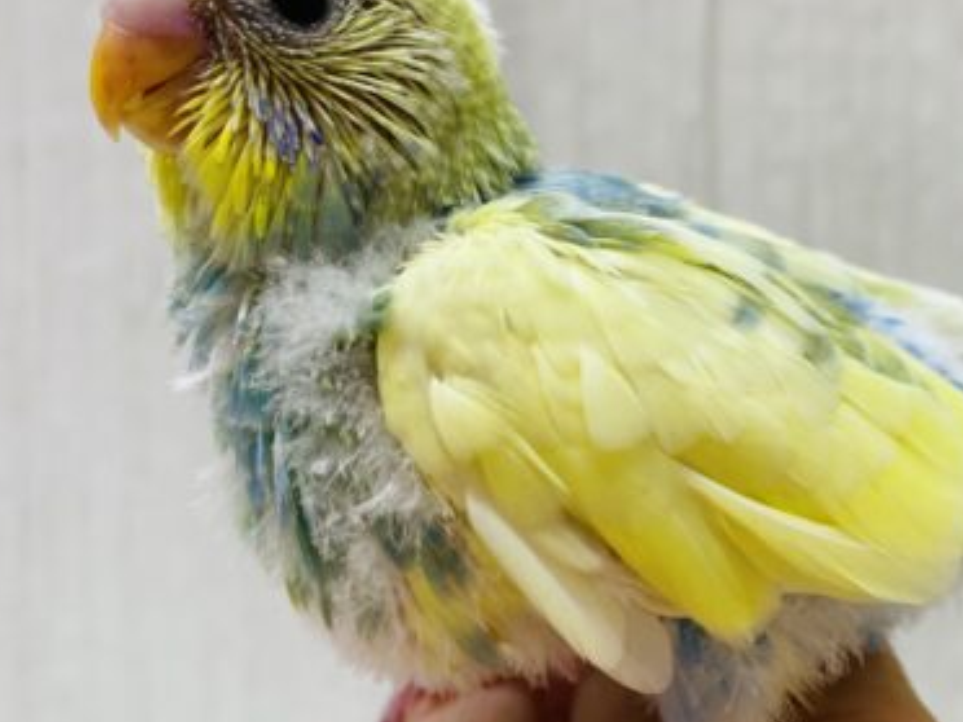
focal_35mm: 43
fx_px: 1196
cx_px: 621
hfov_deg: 43.4
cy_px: 349
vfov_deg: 33.6
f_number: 1.8
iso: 64
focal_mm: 4.25
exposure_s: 1/100
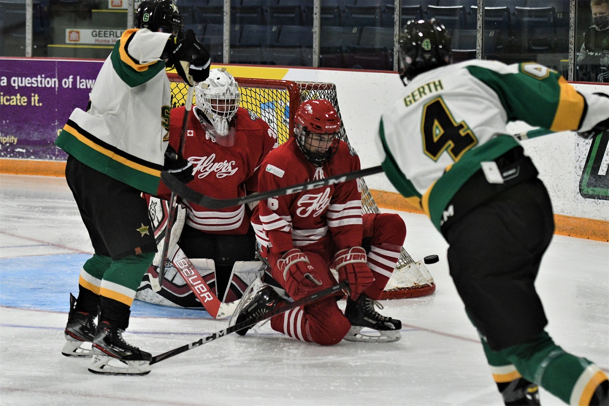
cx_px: 304
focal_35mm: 105
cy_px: 203
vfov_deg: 13.0
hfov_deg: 19.5
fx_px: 1777
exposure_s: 1/1000
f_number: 2.8
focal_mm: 70
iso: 2500
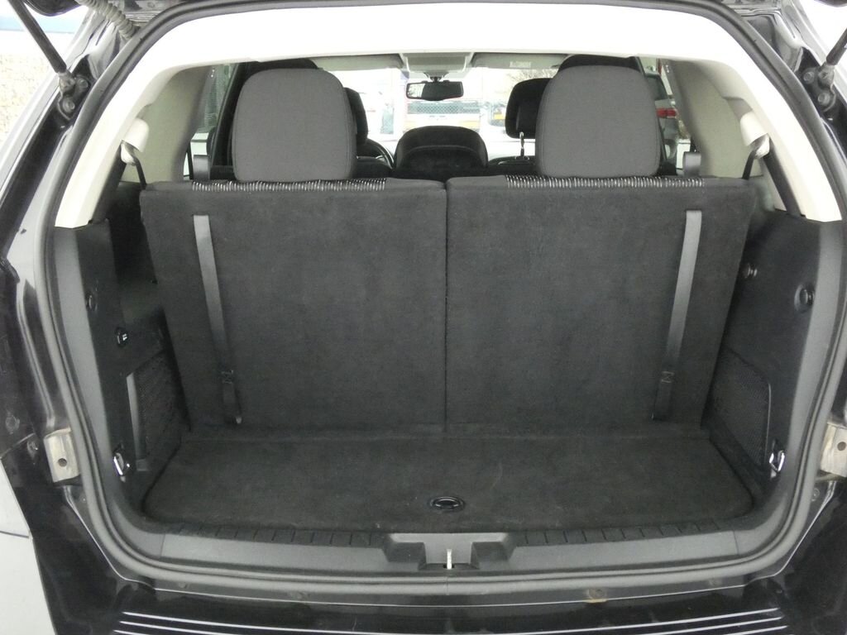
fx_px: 856
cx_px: 424
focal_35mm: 35
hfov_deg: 52.6
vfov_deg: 40.7
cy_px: 318
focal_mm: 6.2
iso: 1600
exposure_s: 1/80
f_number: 5.6
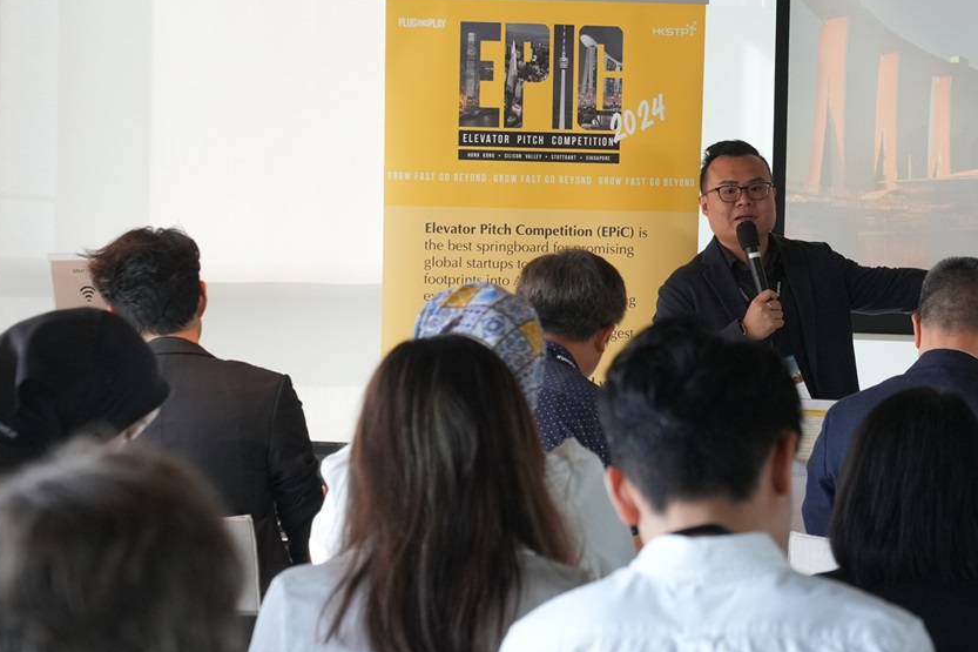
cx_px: 912
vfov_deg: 8.2
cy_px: 281
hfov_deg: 12.1
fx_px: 4563
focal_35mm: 168
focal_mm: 70
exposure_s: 1/80
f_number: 5.6
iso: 800
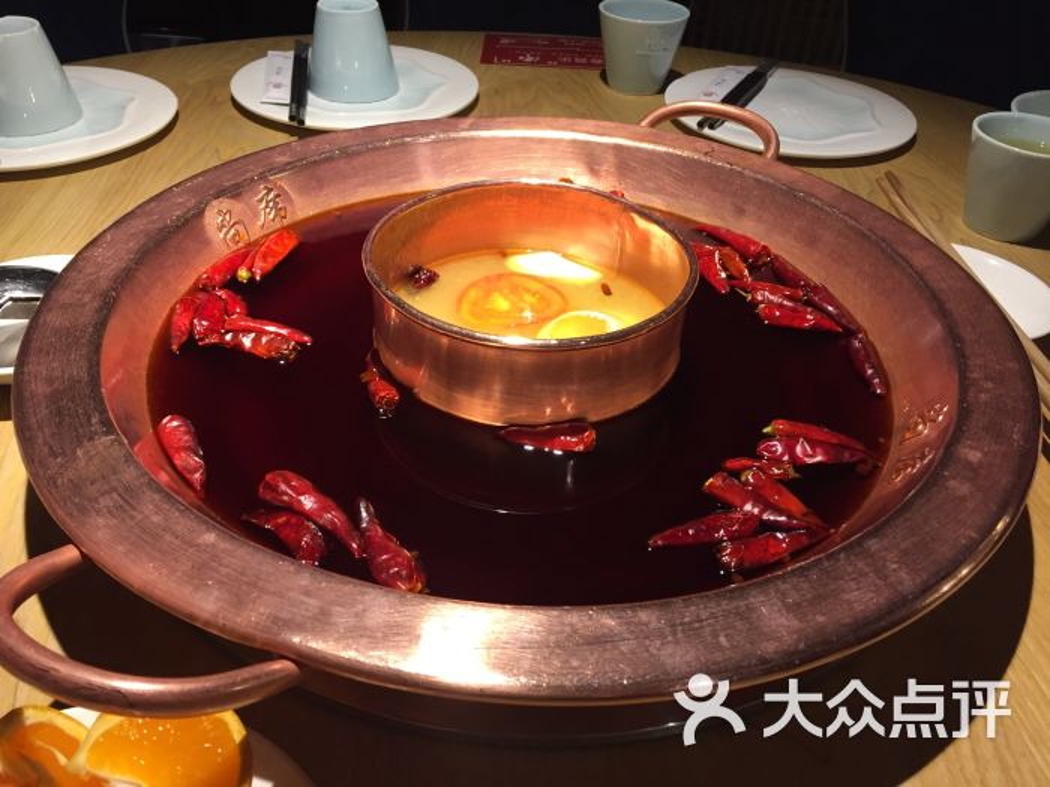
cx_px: 525
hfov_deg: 61.7
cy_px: 394
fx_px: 880
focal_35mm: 29
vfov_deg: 48.2
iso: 64
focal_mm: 4.15
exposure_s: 1/33
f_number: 2.2
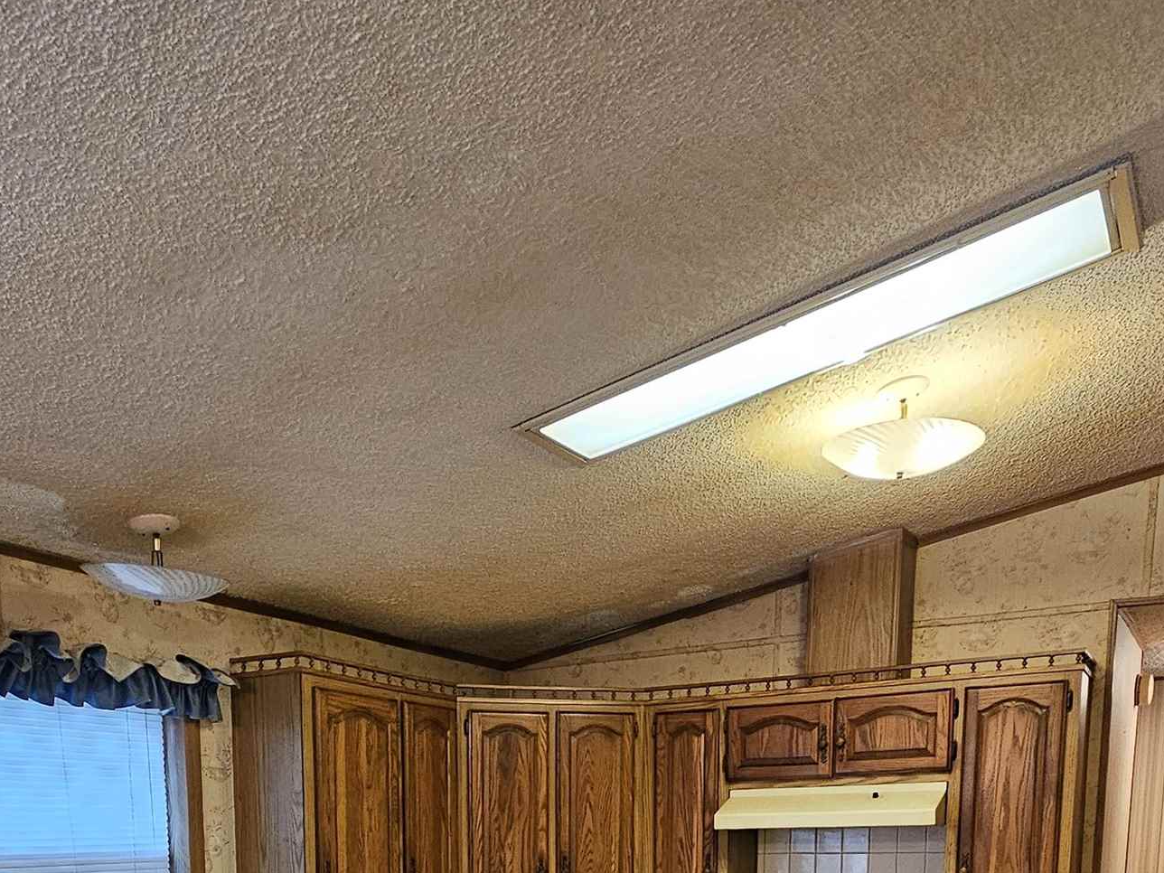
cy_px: 1018
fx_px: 1042
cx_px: 532
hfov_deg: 58.3
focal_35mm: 31
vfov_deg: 36.4
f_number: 2.2
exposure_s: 1/60
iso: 400
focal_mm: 2.2
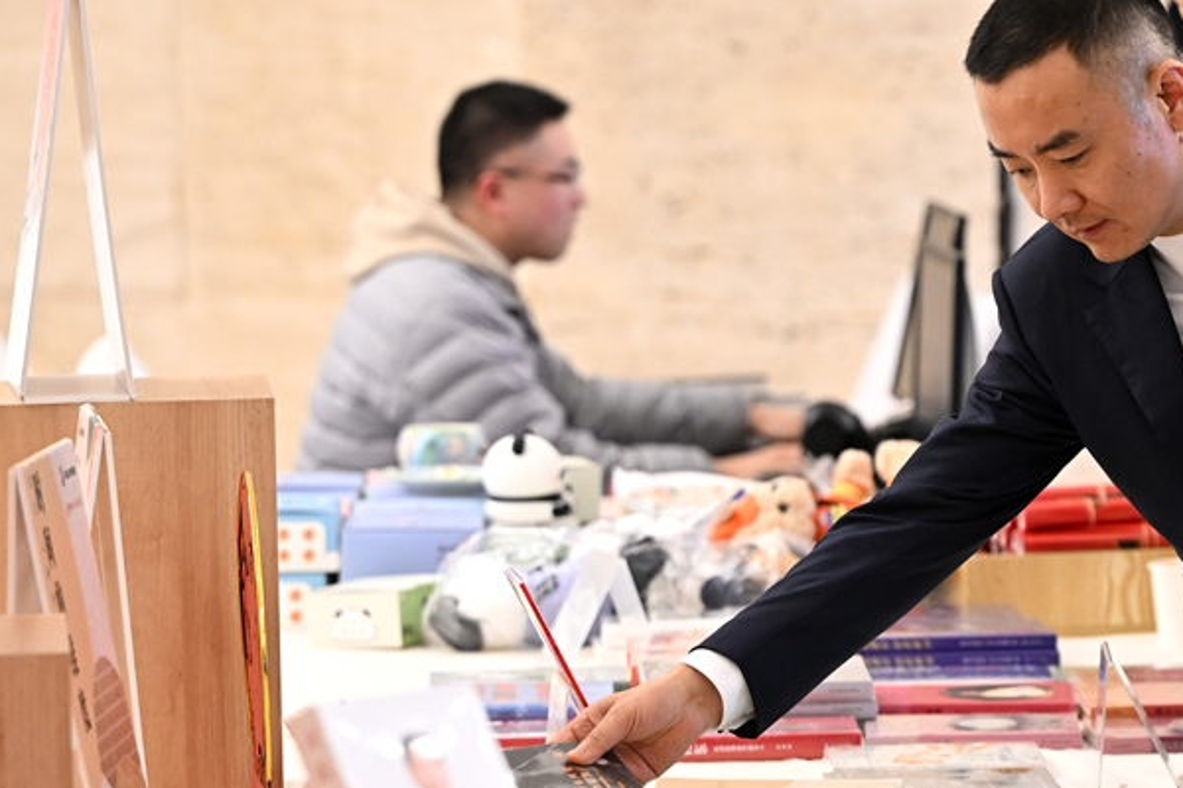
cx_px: 868
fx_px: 6506
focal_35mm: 198
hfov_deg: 10.4
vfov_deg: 6.9
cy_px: 408
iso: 2000
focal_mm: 110
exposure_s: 1/400
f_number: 3.2
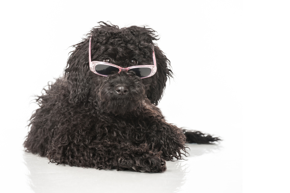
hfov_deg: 13.7
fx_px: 1208
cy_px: 96
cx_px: 145
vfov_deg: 9.1
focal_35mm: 150
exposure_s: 1/160
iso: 200
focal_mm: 150
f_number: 9
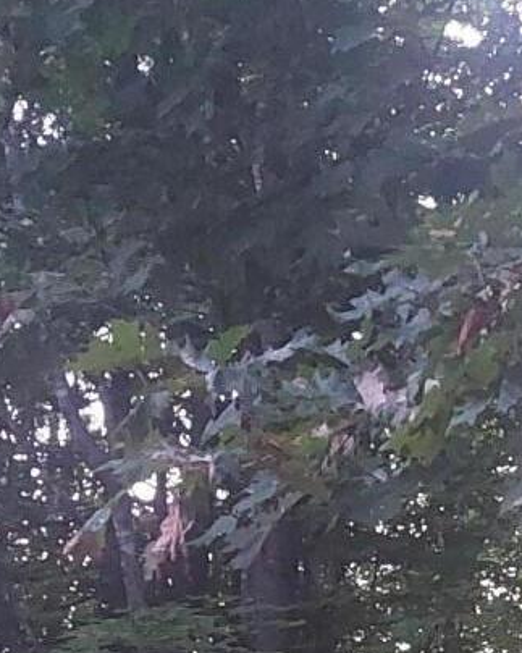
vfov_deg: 15.5
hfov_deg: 12.7
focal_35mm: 116
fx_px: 2241
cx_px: 755
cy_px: 916
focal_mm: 5.23
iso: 1600
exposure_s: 1/20
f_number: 1.8
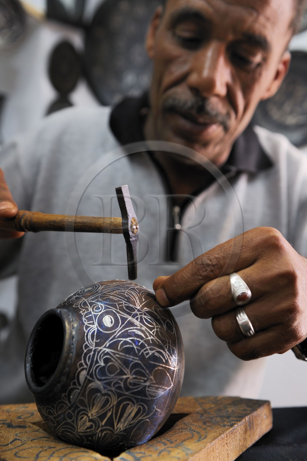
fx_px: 564
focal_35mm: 44
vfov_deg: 44.5
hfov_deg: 30.5
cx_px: 154
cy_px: 230
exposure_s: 1/40
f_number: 4
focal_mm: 44
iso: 400
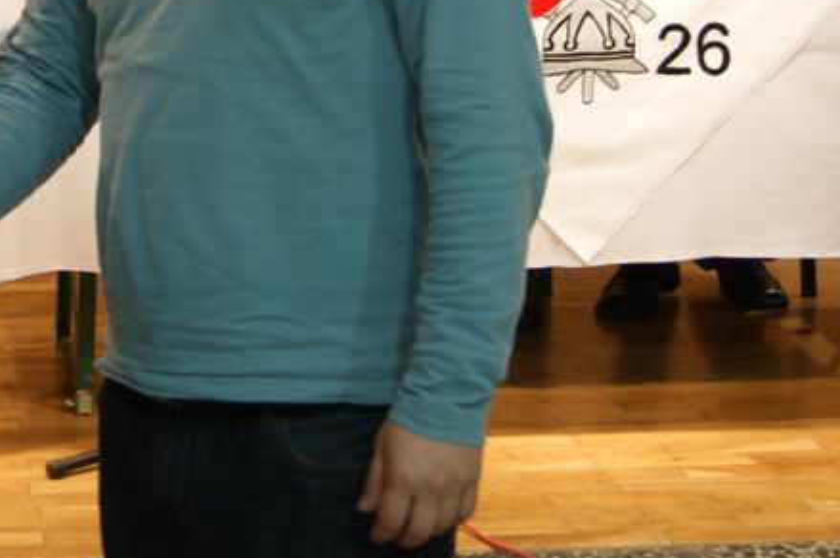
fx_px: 2285
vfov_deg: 13.6
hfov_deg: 20.3
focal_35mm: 98
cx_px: 46
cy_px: -77
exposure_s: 1/13
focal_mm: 28
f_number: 4.5
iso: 400
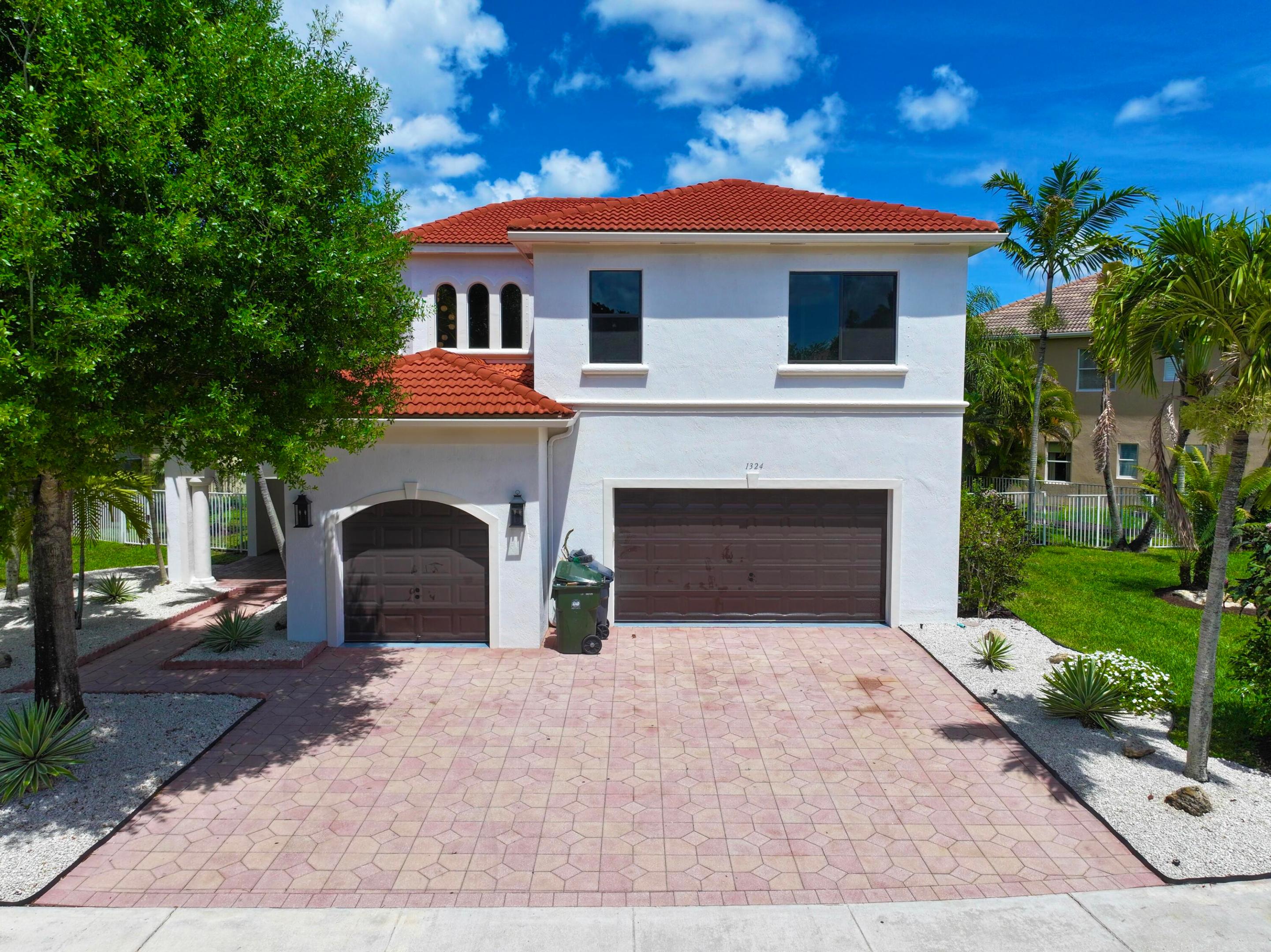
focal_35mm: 24
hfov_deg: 71.6
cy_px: 476
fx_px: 881
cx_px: 636
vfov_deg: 56.8
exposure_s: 1/3200
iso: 100
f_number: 2.8
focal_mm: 12.29
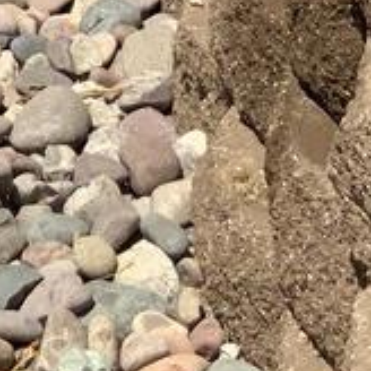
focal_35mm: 188
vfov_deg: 8.3
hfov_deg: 9.0
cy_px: -593
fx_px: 2280
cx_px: -235
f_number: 1.8
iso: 16
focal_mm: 3
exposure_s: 1/1848
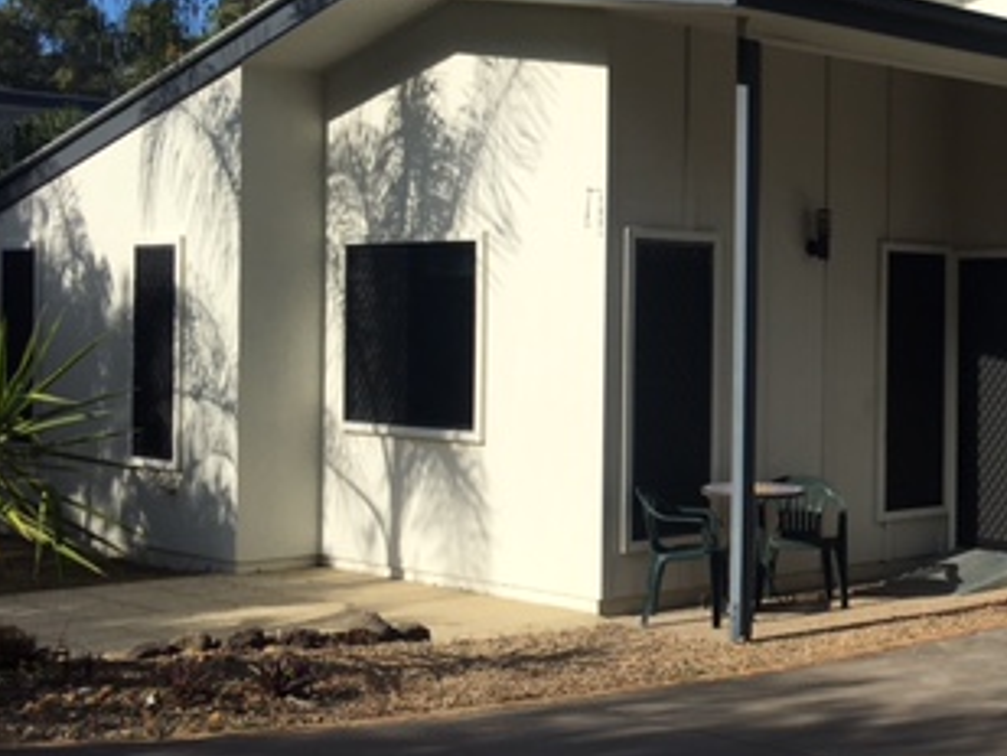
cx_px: 1033
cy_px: 323
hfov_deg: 29.8
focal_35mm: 60
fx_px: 1746
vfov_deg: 24.4
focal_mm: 4.15
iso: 25
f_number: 2.2
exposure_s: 1/1972
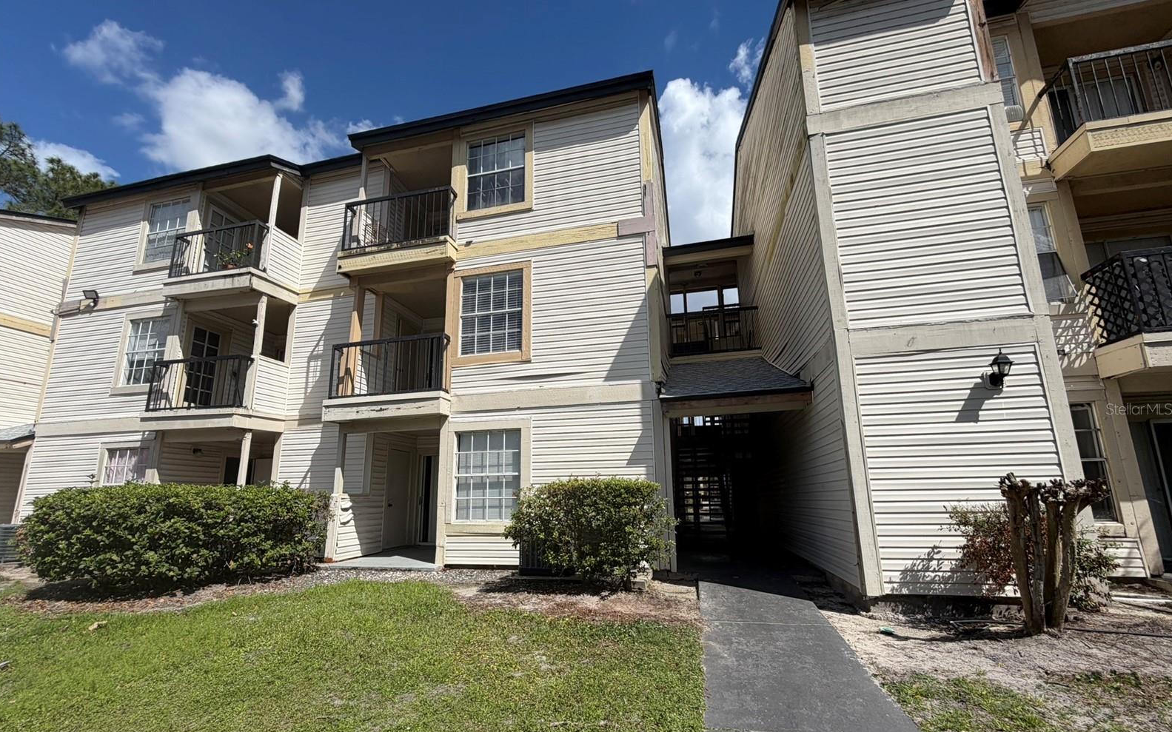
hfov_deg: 101.5
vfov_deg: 74.5
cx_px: 583
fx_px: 479
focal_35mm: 15
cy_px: 409
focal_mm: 2.22
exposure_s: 1/1189
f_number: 2.2
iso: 20
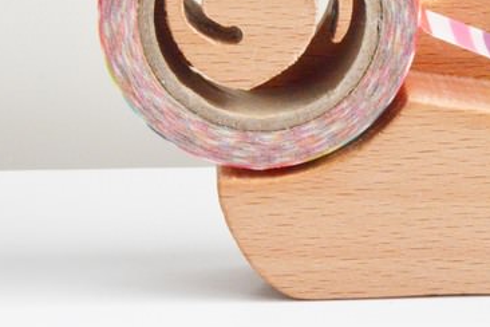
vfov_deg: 5.7
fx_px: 3280
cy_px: 62
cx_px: 400
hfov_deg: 8.5
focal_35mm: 241
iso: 6400
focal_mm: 92
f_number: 36
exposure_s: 1/60
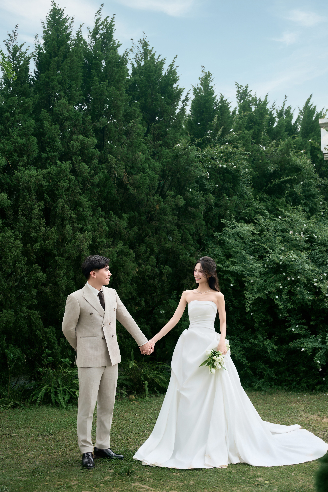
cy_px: 246
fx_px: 641
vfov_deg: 42.0
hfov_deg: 28.7
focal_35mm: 47
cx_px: 164
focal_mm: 46.9
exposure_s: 1/320
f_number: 3.5
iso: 200
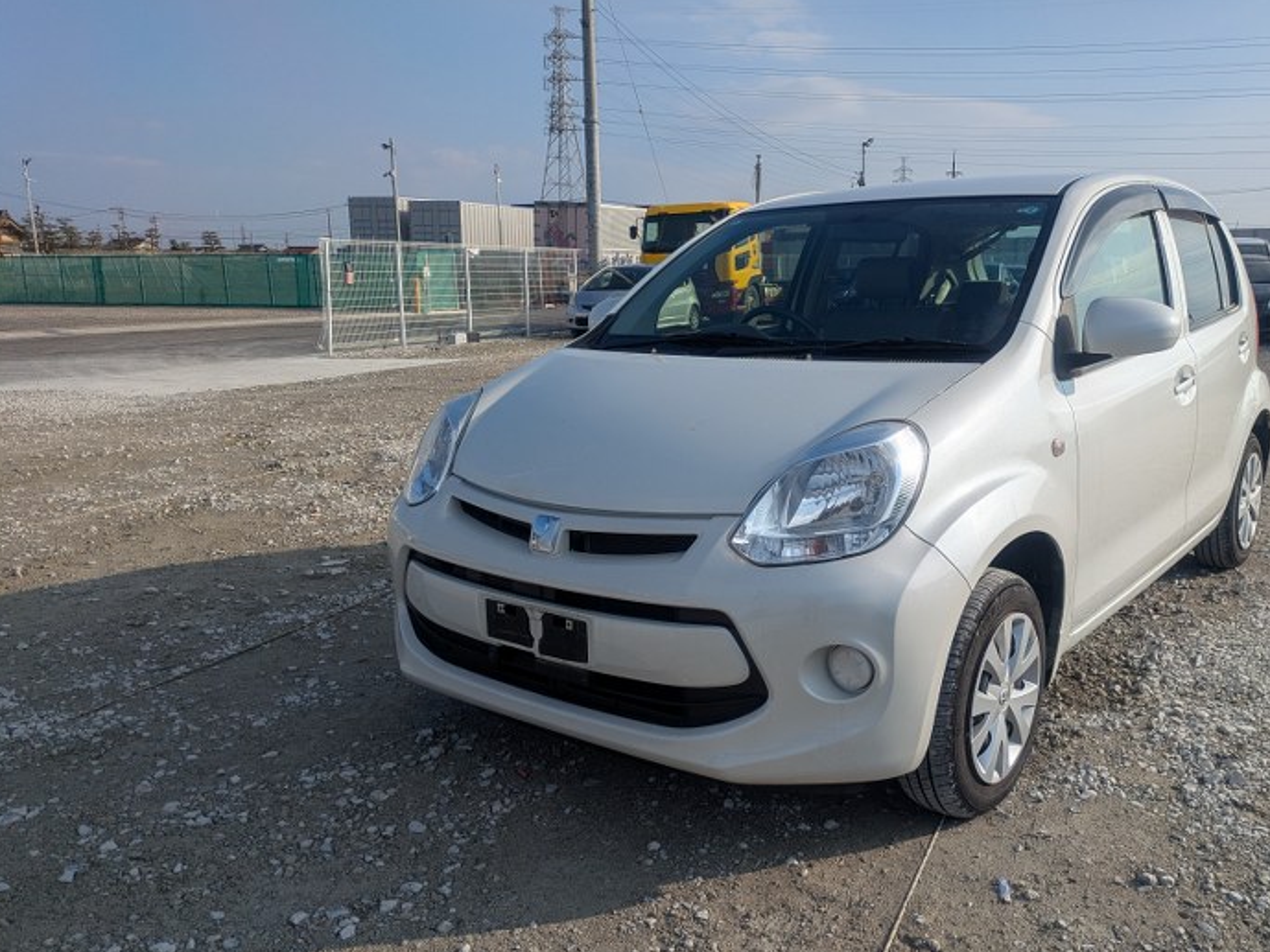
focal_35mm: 29
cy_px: 482
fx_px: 1064
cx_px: 723
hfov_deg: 61.4
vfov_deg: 48.2
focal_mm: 5.43
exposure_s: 1/4739
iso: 52
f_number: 1.89
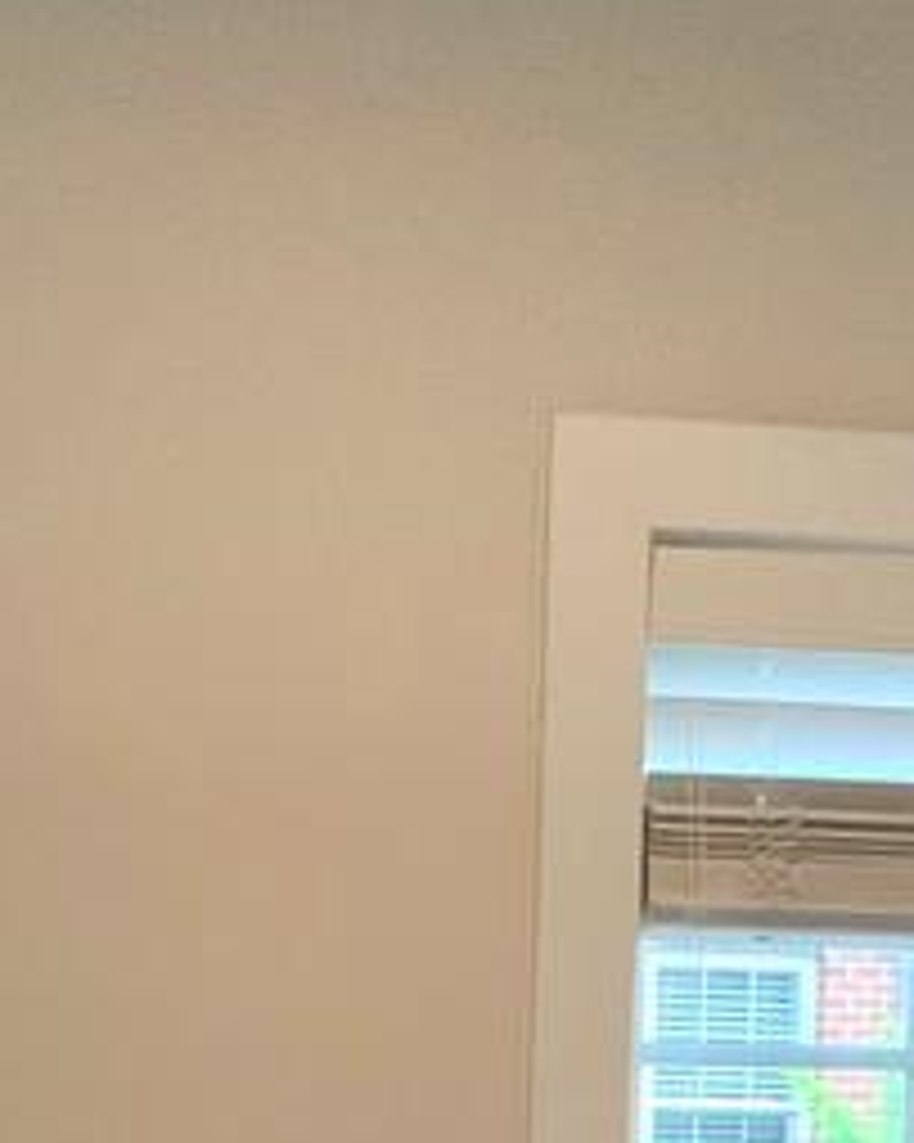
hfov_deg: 9.0
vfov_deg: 10.6
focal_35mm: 171
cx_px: 419
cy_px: 2088
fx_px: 5786
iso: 64
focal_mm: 3
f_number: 1.8
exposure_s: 1/60
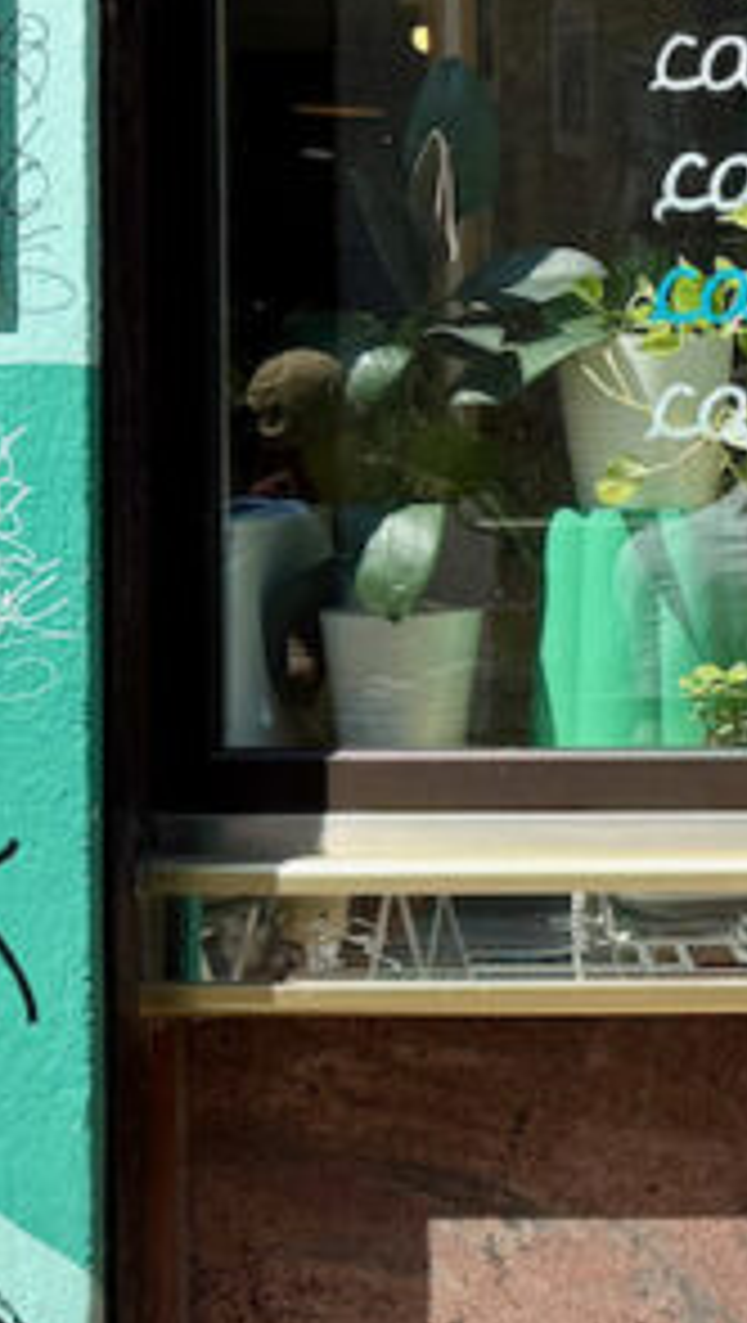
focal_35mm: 91
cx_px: 1436
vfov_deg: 23.3
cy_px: 441
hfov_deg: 12.0
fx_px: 3195
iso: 80
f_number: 1.78
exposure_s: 1/2232
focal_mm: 6.76
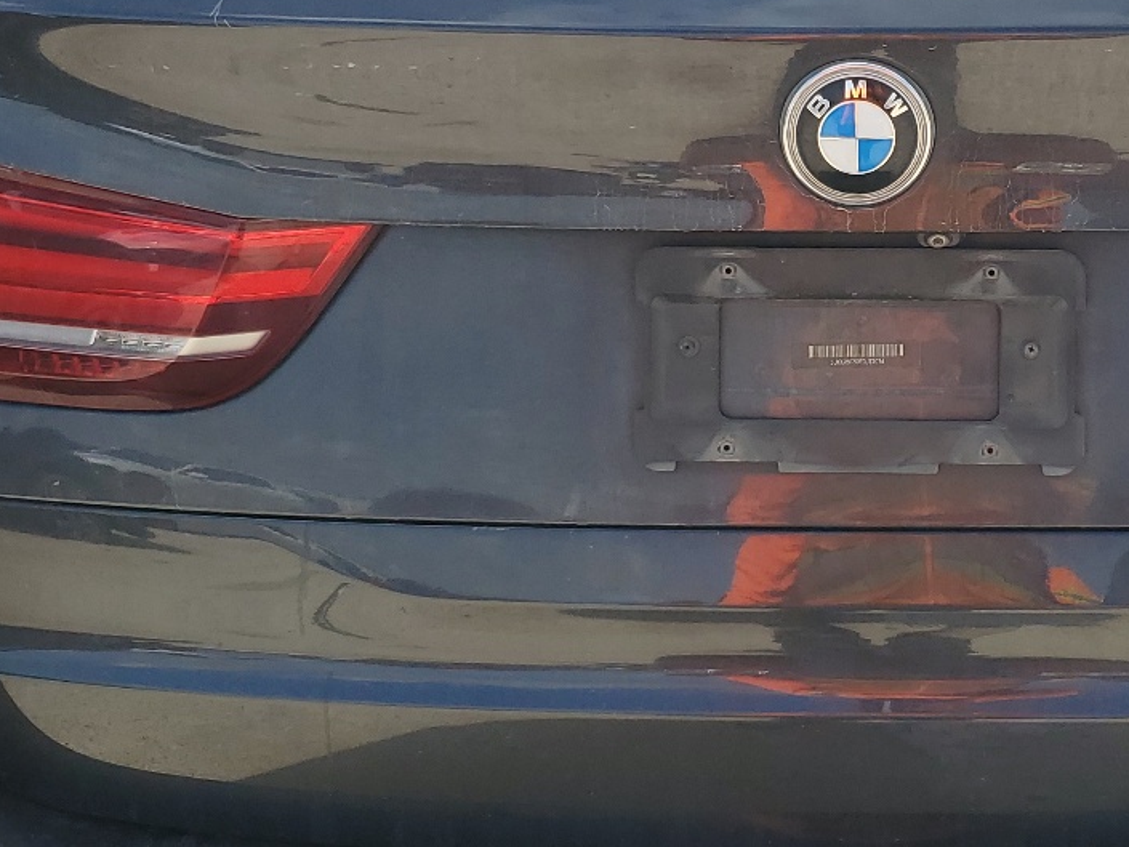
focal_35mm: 59
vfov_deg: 24.7
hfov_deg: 31.9
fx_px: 1925
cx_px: 890
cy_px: 271
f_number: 1.5
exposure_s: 1/2500
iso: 50
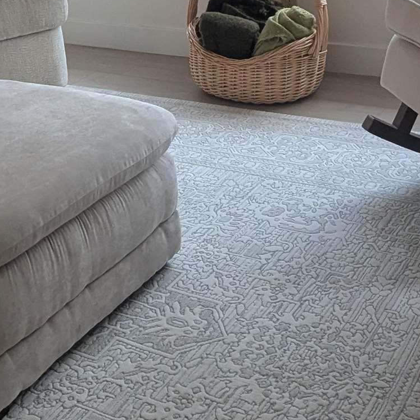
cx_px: 127
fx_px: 796
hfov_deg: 29.3
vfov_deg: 29.1
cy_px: 109
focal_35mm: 58
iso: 163
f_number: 2.2
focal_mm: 2.35
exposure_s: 1/120
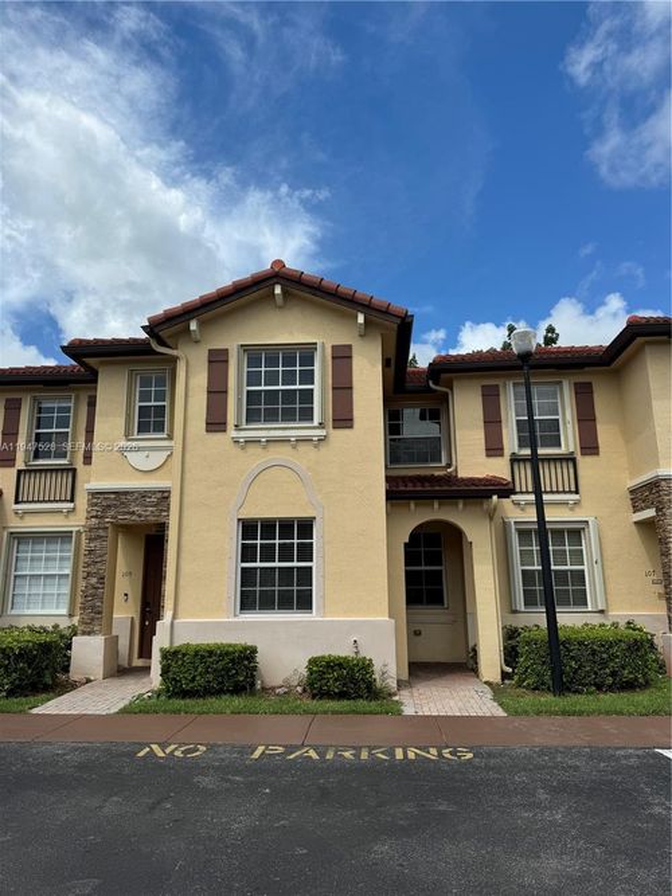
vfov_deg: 71.6
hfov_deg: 56.8
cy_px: 448
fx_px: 621
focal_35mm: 24
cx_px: 336
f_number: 1.78
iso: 80
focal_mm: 6.76
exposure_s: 1/5348
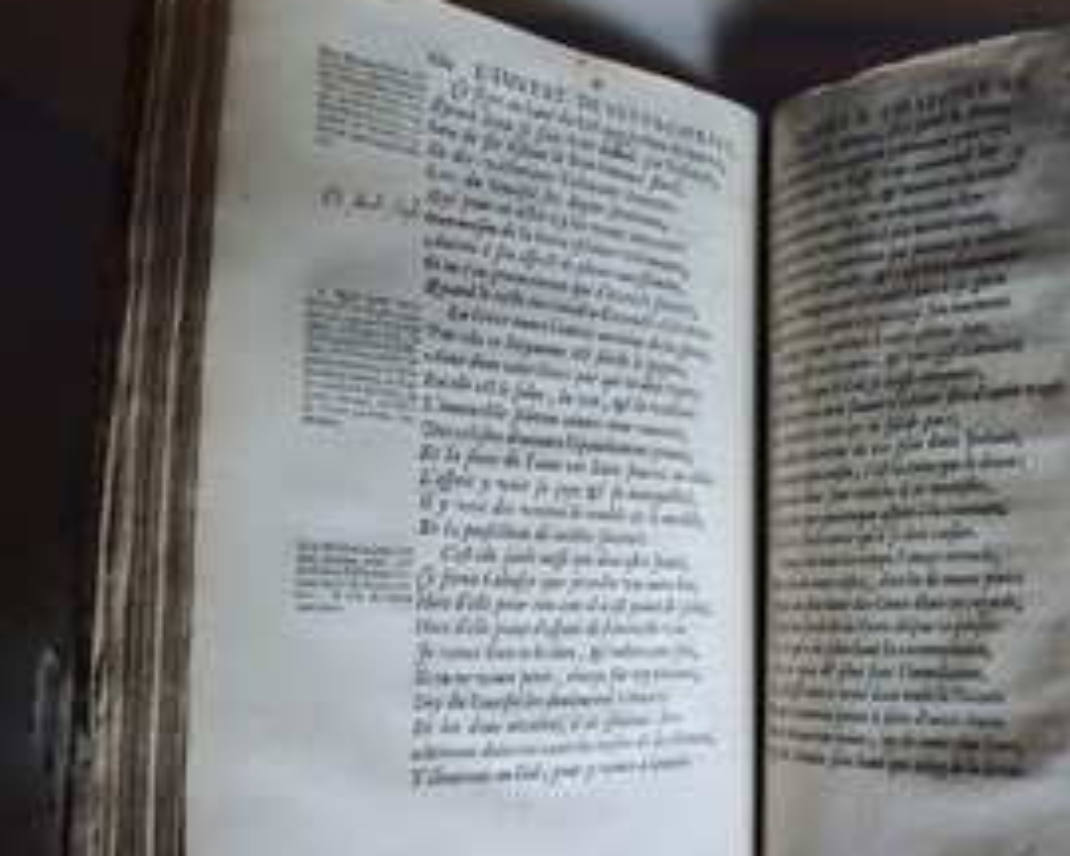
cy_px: 464
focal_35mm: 35
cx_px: 763
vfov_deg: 42.2
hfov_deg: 50.0
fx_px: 1108
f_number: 13
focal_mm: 24
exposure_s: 1/30
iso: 1600
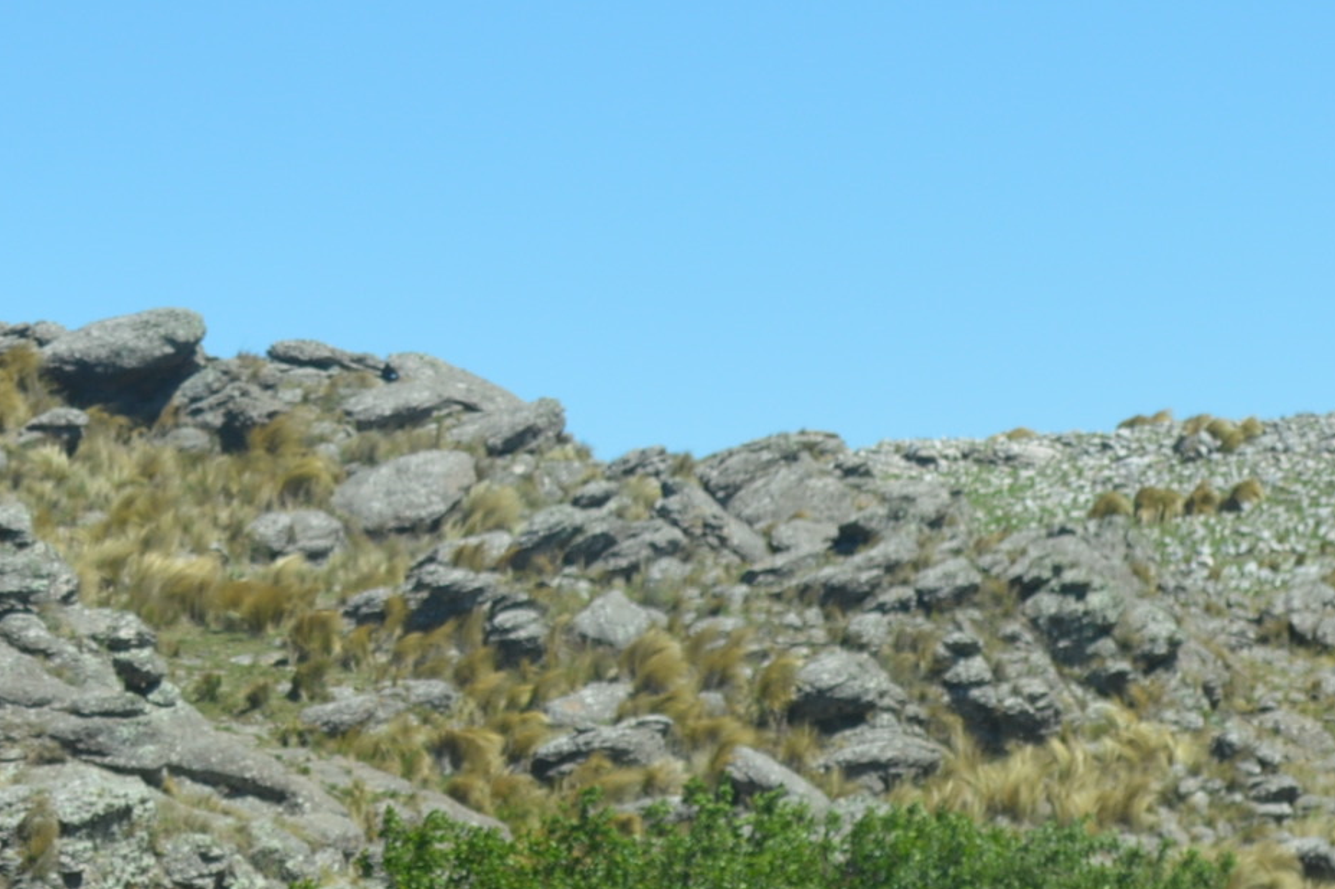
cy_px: 921
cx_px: -118
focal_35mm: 268
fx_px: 9919
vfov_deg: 5.1
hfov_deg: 7.7
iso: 100
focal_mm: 55
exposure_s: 1/200
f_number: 7.1
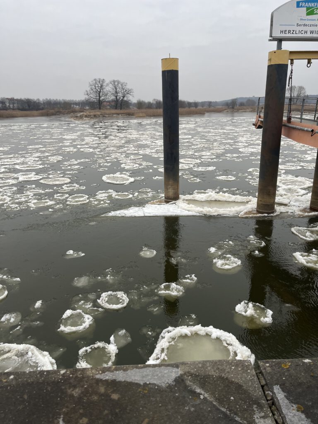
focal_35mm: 26
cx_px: 159
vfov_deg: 67.3
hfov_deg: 53.1
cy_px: 212
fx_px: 318
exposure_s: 1/529
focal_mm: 5.1
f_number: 1.6
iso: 50
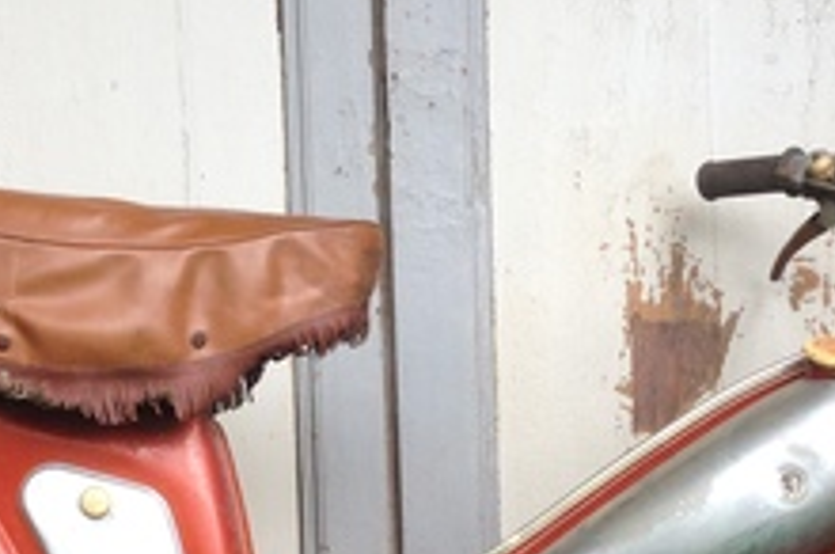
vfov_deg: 13.2
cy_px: 683
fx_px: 2316
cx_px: 349
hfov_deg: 20.4
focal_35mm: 100
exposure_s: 1/123
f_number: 2.4
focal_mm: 4.12
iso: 50
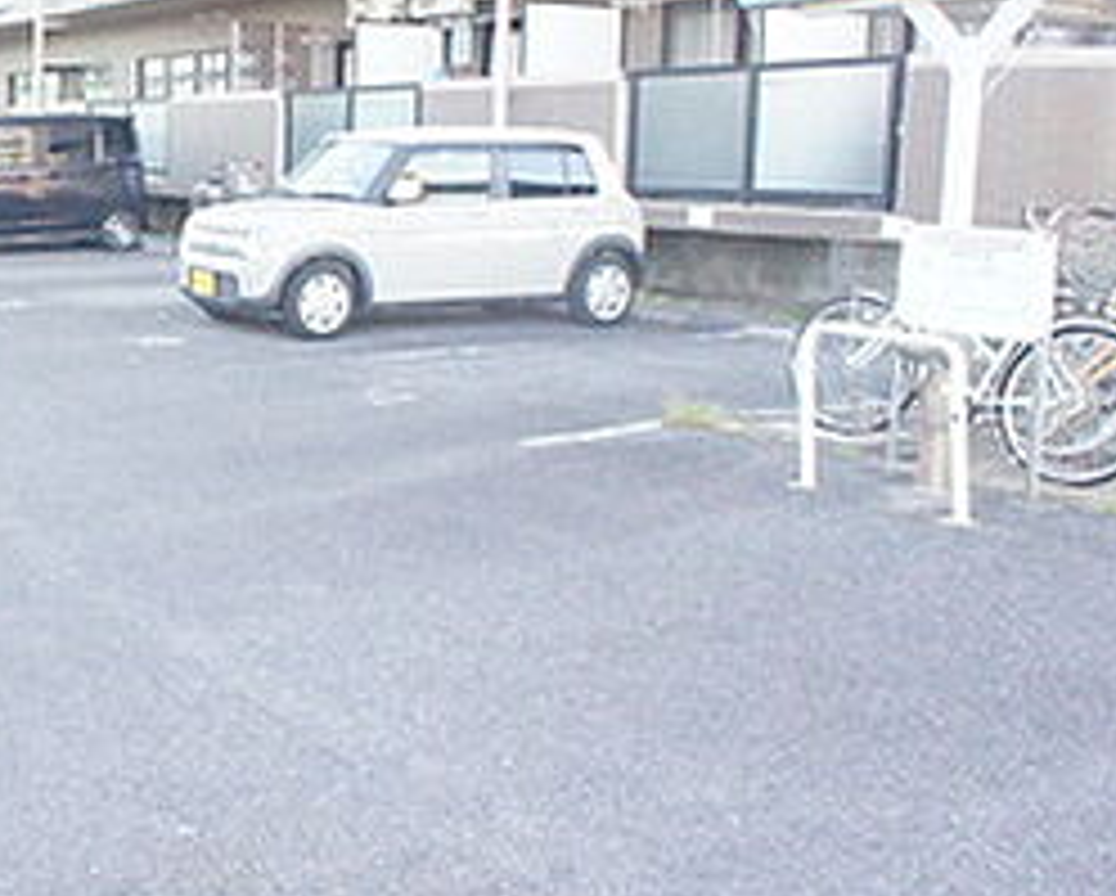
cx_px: -58
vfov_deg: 26.2
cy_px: 353
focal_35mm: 58
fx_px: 1918
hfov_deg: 29.7
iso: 6400
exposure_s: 1/640
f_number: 6.3
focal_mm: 16
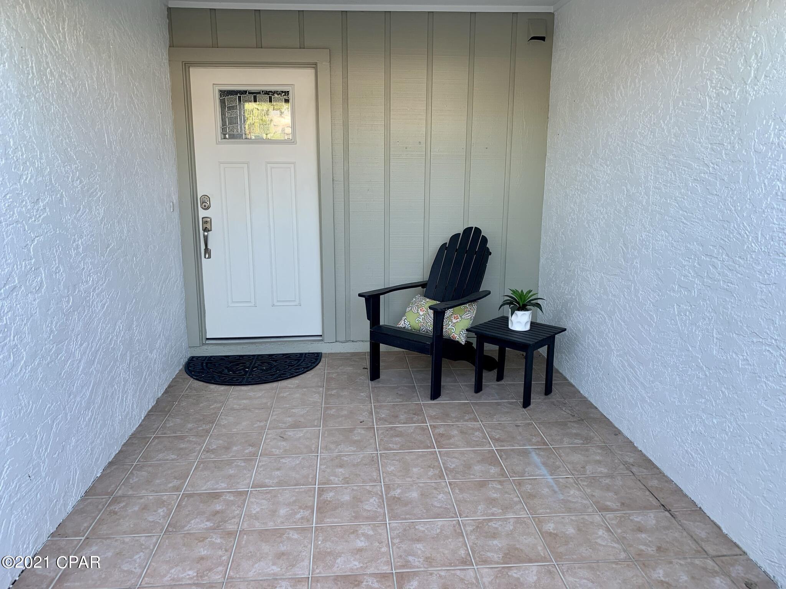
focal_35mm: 26
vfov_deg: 53.1
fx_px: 590
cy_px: 294
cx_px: 393
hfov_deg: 67.3
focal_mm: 4.25
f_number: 1.8
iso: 32
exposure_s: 1/122
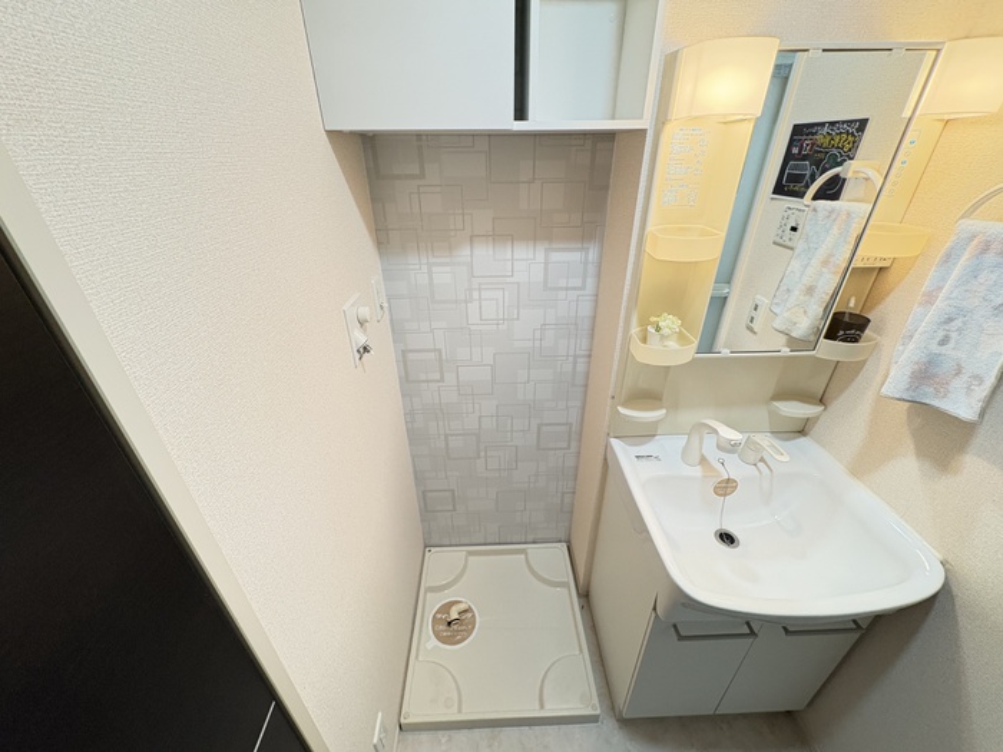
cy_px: 376
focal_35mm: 14
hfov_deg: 102.1
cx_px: 502
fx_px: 406
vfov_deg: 85.7
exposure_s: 1/60
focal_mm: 2.22
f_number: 2.2
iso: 500
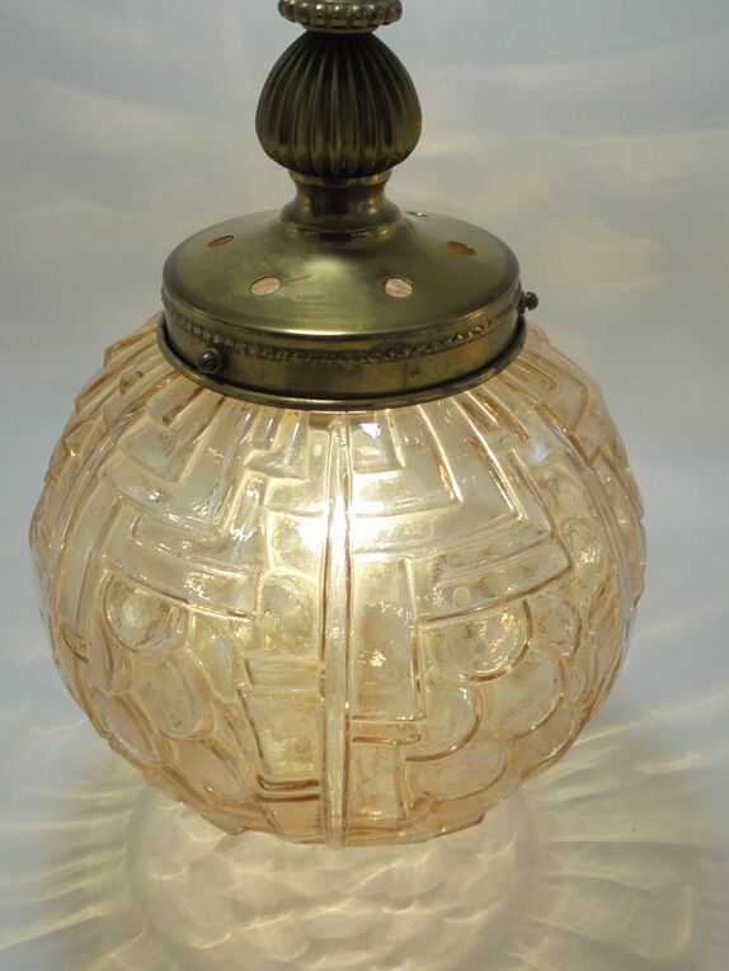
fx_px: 1123
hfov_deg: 36.0
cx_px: 368
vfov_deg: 46.8
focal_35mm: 40
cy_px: 458
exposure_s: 1/200
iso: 100
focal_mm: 6.1
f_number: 4
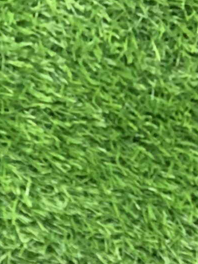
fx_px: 961
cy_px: 622
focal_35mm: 126
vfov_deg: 12.5
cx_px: -163
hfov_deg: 11.0
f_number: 1.8
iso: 400
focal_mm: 4.25
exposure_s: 1/40
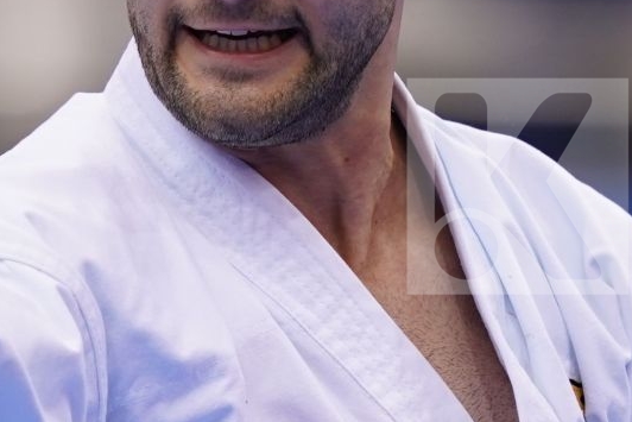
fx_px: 35663
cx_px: 115
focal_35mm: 2031
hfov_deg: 1.0
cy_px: 187
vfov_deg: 0.7
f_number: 2.8
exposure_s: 1/500
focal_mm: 400
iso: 640
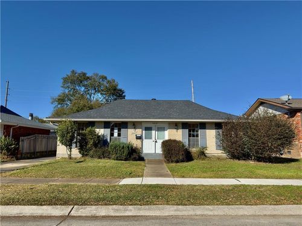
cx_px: 151
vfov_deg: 56.8
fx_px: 209
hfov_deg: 71.6
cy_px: 113
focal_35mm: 24
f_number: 1.78
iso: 64
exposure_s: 1/4739
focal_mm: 6.76
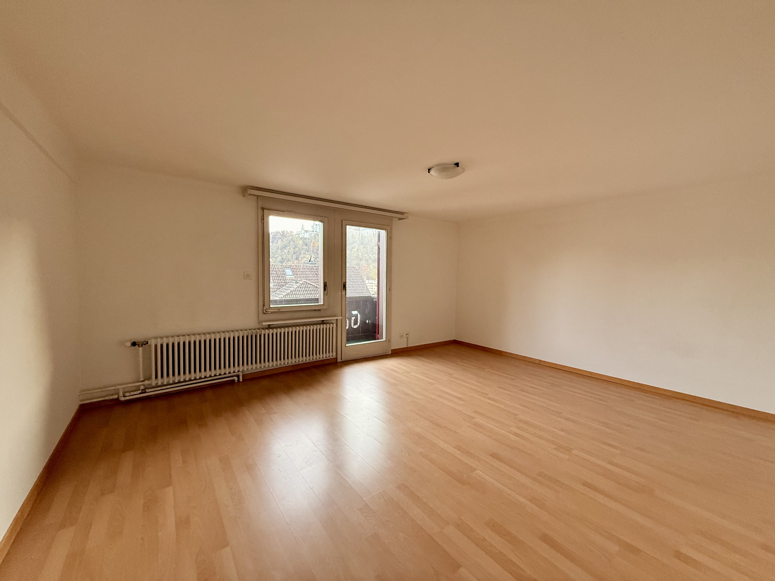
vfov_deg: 85.7
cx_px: 388
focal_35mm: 14
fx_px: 313
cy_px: 290
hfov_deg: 102.1
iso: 320
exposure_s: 1/86
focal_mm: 2.22
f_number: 2.2
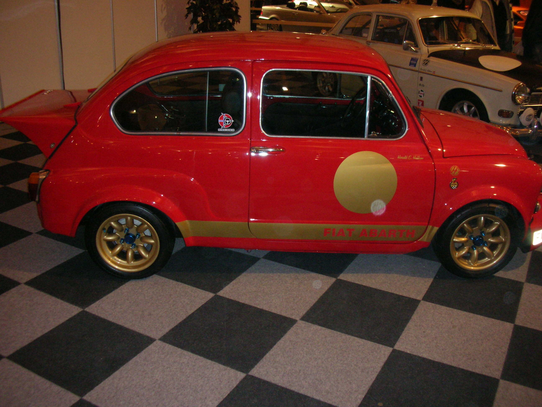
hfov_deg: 52.6
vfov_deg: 40.7
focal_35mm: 35
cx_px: 271
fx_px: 548
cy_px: 204
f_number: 3
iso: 200
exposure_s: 1/60.1
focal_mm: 5.8
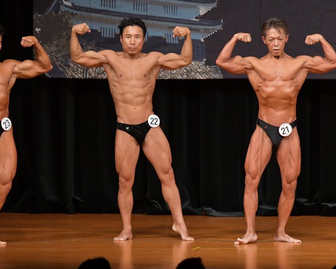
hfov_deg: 6.0
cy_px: 134
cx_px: 154
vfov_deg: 4.8
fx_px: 3211
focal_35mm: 323
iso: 5000
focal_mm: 190
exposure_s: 1/400
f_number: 5.6
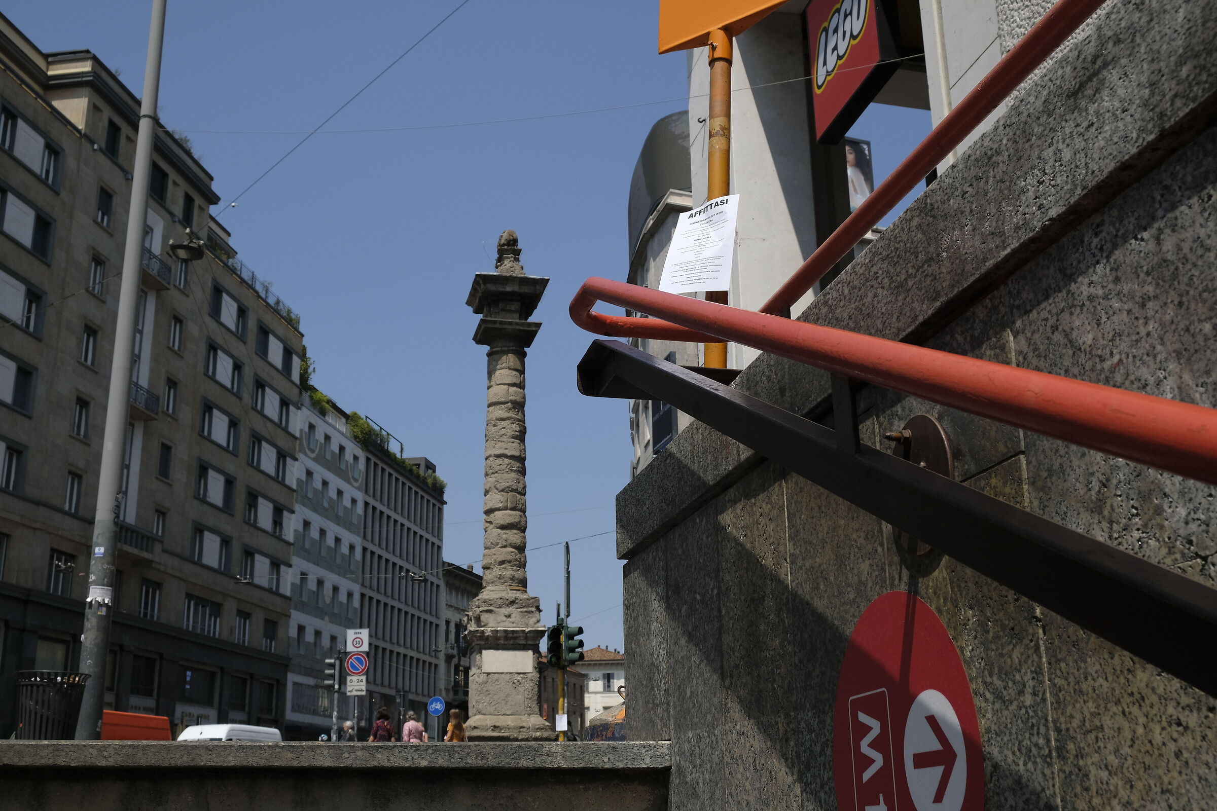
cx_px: 608
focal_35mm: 38
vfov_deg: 35.1
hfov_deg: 50.7
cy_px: 406
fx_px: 1285
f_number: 9
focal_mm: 25.4
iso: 800
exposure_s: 1/1900
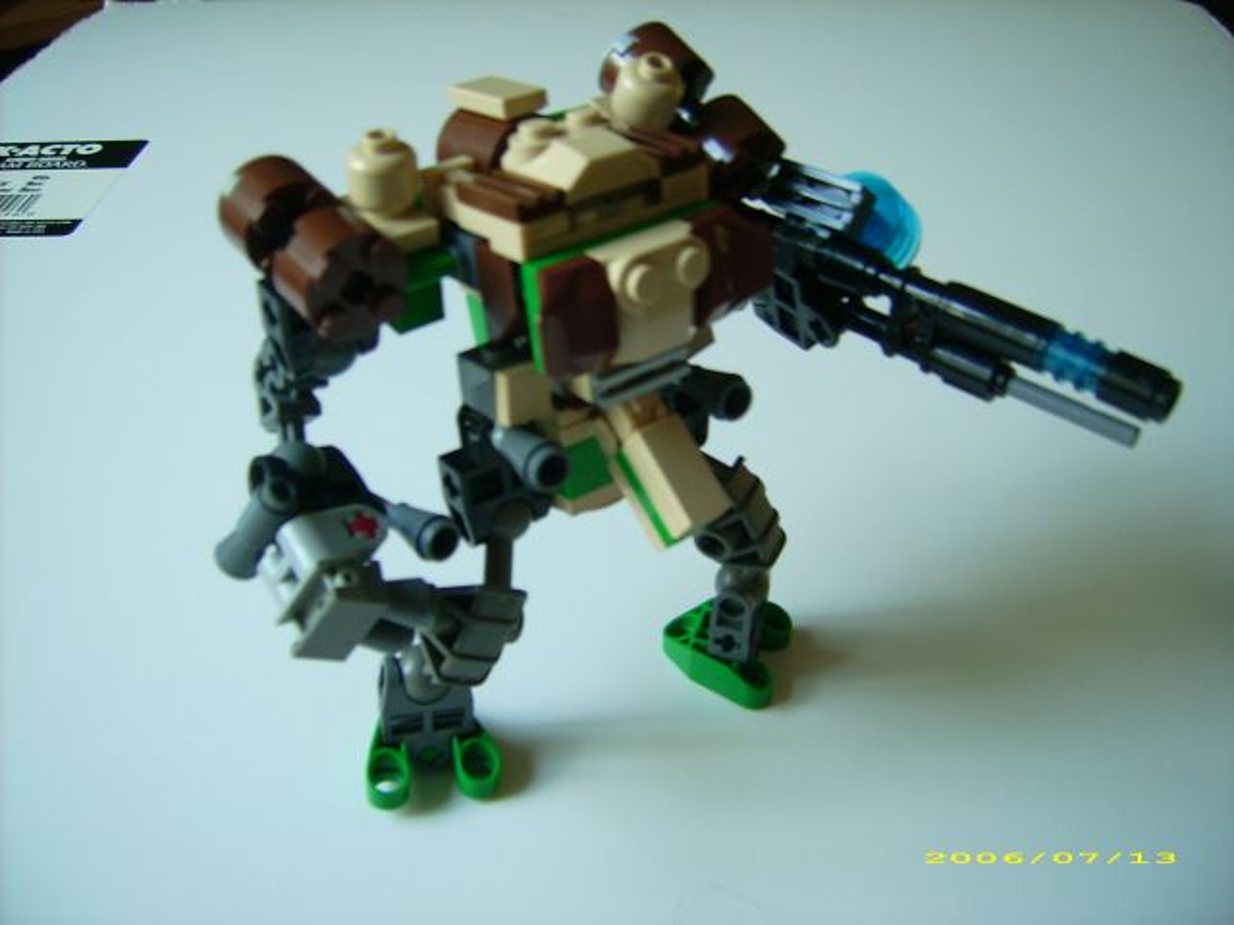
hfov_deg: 52.6
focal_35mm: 35
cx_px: 617
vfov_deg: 40.7
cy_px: 462
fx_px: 1248
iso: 50
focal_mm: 5.95
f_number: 2.8
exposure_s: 1/7
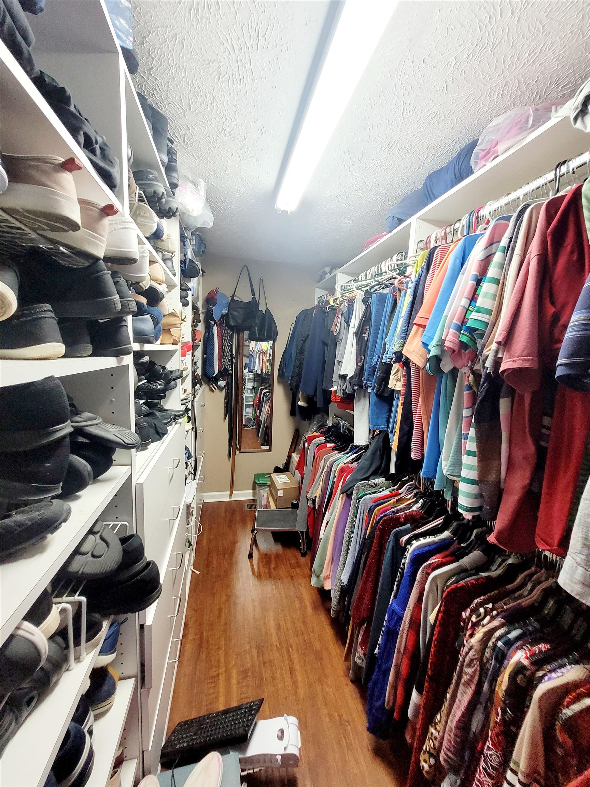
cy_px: 394
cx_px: 295
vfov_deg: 106.2
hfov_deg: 89.9
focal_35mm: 13
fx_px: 295
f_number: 2.2
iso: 200
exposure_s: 1/60.2
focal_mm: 1.74
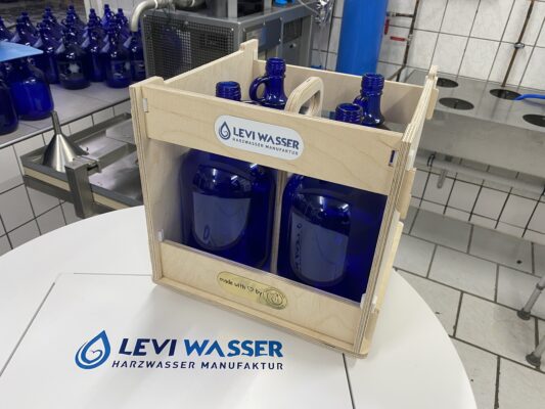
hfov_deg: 67.3
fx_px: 409
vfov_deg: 53.1
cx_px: 272
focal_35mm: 26
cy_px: 204
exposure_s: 1/50
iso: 100
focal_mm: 4.25
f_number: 1.8
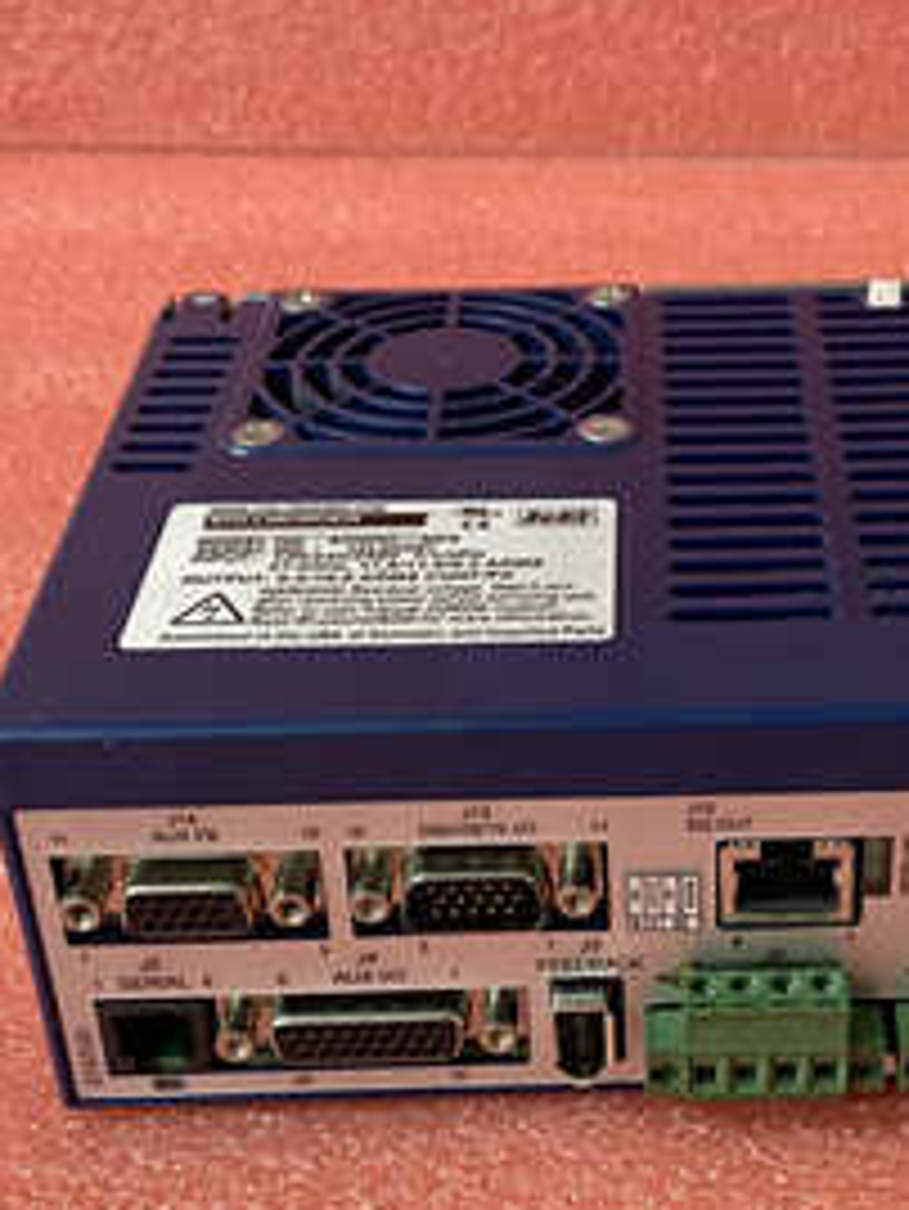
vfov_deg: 32.9
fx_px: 2029
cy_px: 810
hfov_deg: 24.8
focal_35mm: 58
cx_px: 734
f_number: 1.8
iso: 250
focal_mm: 4.25
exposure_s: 1/50
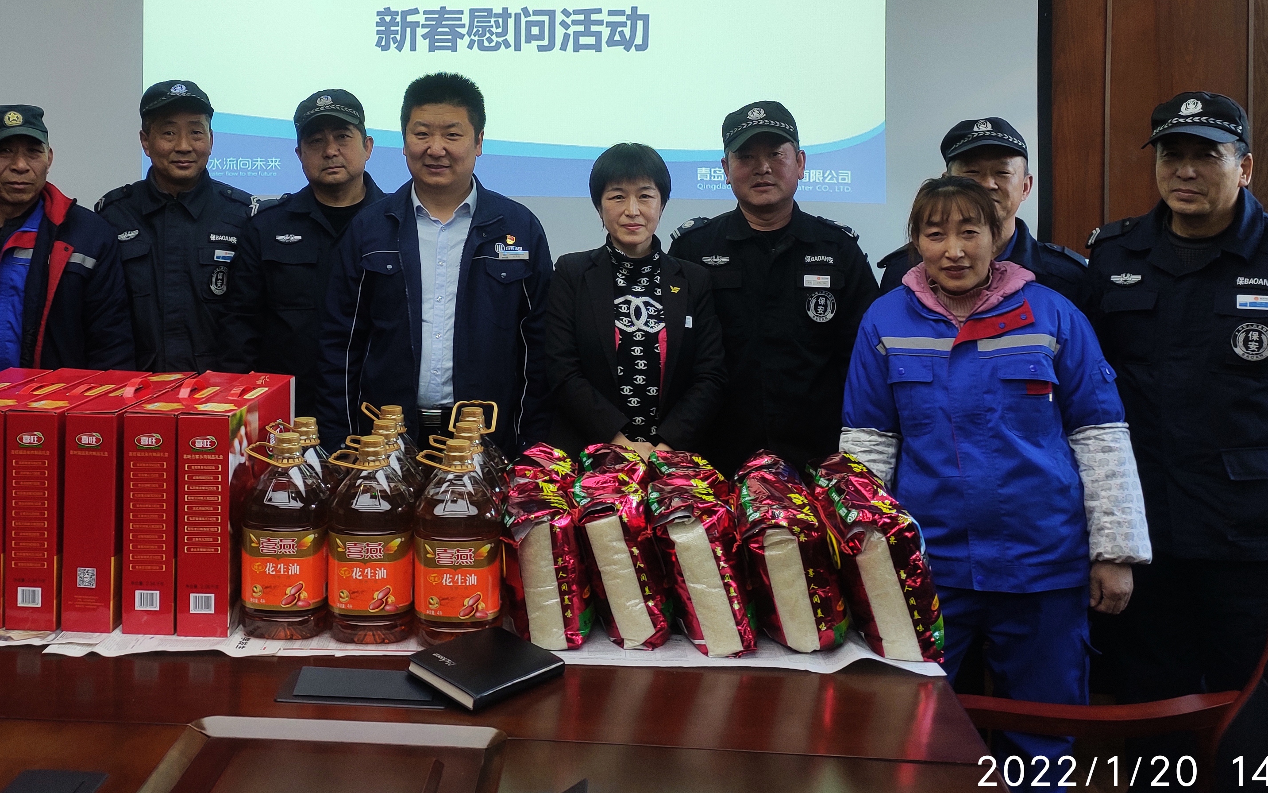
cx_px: 510
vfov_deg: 33.6
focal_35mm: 37
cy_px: 180
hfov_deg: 52.4
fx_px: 1279
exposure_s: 1/33
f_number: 1.79
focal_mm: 4.74
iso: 113
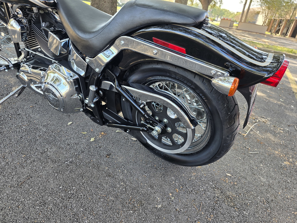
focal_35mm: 23
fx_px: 197
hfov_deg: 73.9
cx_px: 148
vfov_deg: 58.9
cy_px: 112
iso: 40
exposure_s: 1/180
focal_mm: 6.3
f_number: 1.7
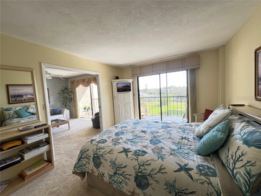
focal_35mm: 13
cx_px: 130
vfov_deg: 89.9
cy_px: 98
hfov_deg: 106.2
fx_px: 98
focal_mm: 1.57
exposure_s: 1/99
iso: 100
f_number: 1.8
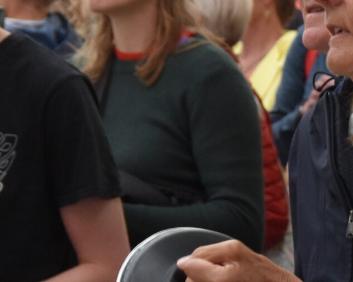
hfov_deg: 6.5
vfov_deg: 5.2
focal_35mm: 297
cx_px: 349
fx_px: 3103
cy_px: 211
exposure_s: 1/60
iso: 1400
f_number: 5
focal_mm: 52
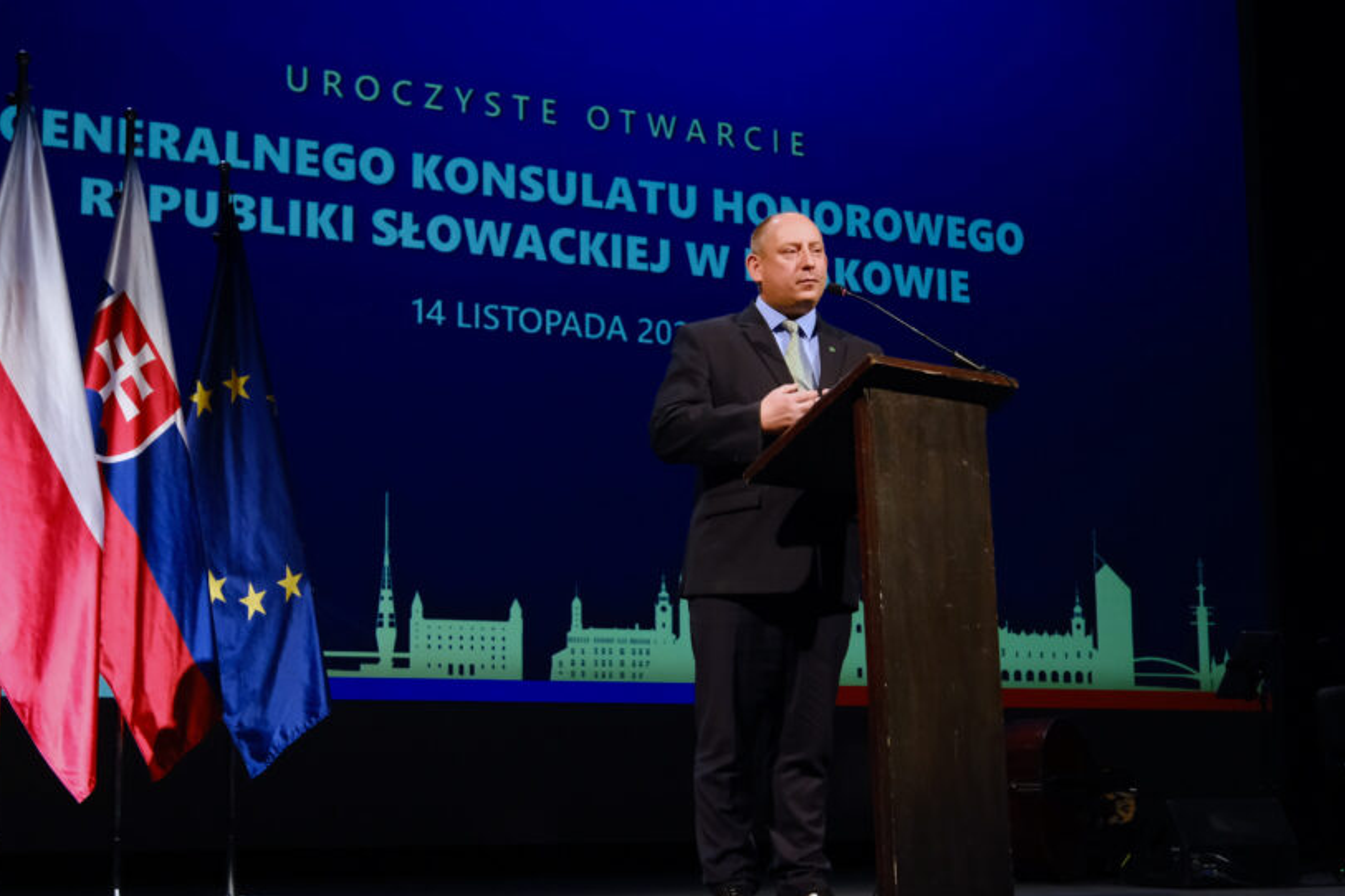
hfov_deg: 35.1
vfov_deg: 23.8
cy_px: 491
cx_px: 668
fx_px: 2129
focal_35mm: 57
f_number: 4
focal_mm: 32.3
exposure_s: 1/125
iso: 2500
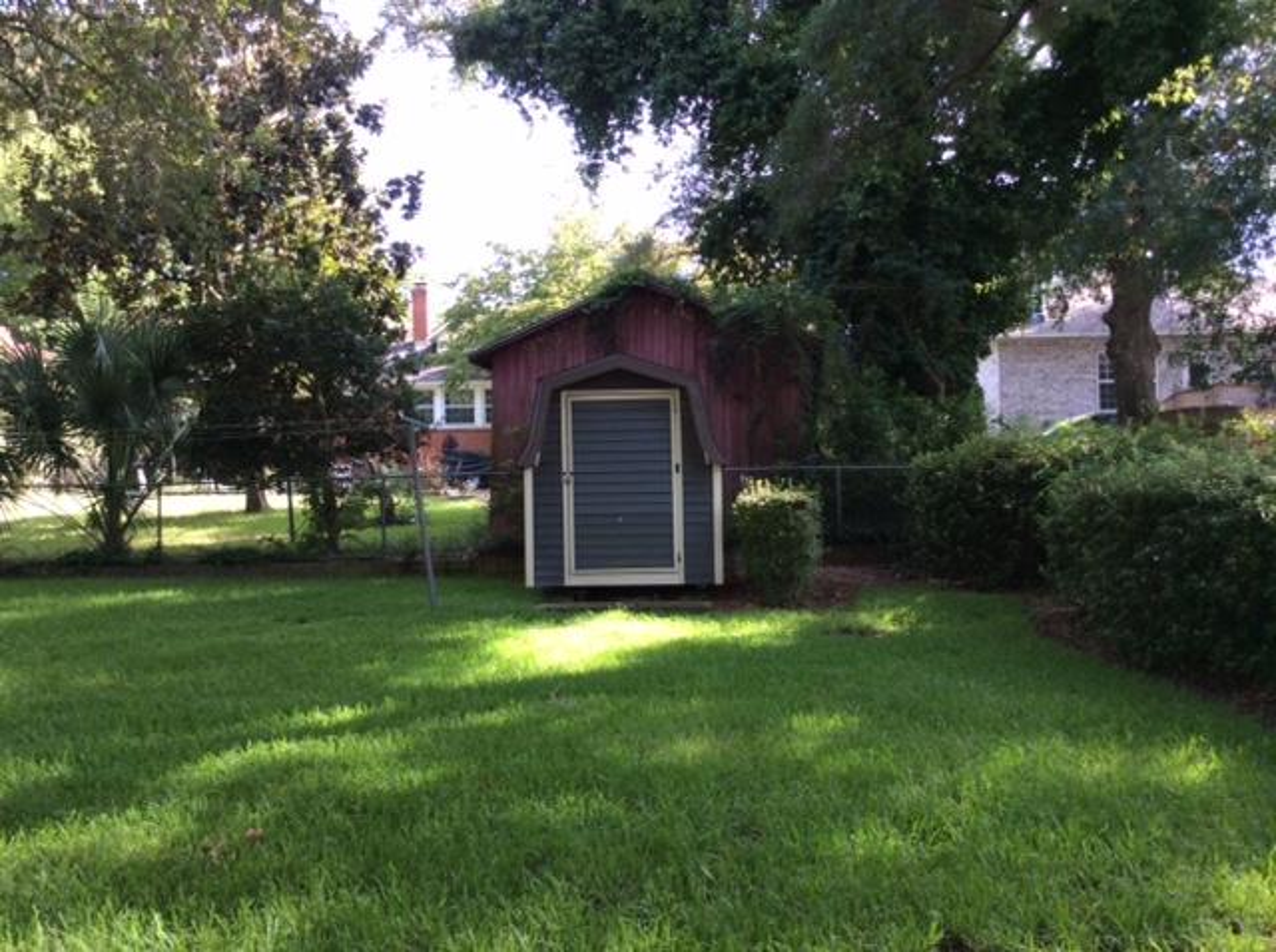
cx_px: 638
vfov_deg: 44.1
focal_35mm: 32
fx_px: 1178
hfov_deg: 56.9
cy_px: 476
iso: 50
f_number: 2.4
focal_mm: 3.3
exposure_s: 1/120
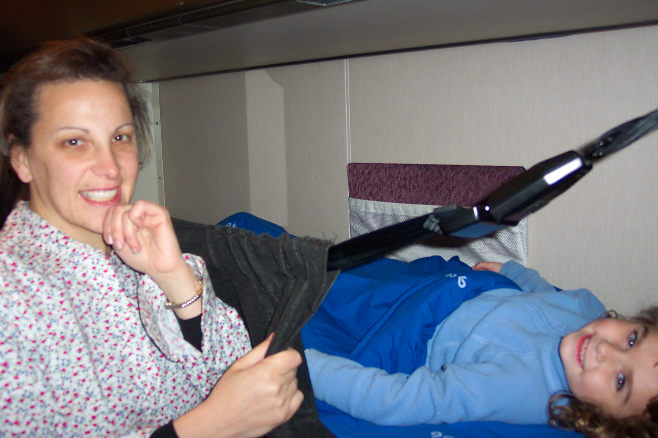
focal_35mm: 38
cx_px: 329
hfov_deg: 50.7
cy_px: 219
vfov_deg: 35.1
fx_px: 695
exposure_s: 1/30
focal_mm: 8
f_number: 2.8
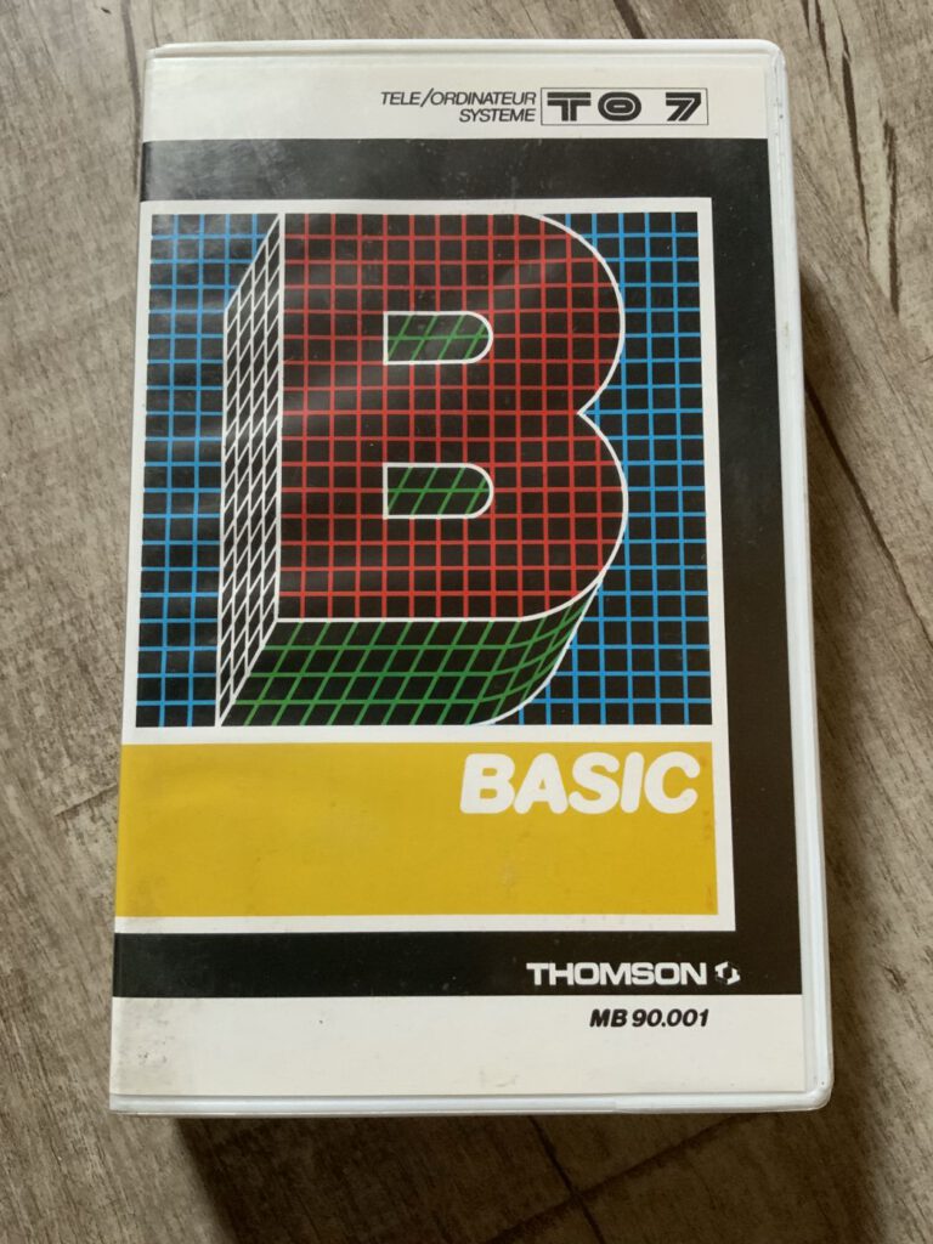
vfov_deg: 61.7
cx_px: 466
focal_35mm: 29
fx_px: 1042
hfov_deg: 48.2
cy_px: 622
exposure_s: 1/30
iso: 250
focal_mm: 3
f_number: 1.8
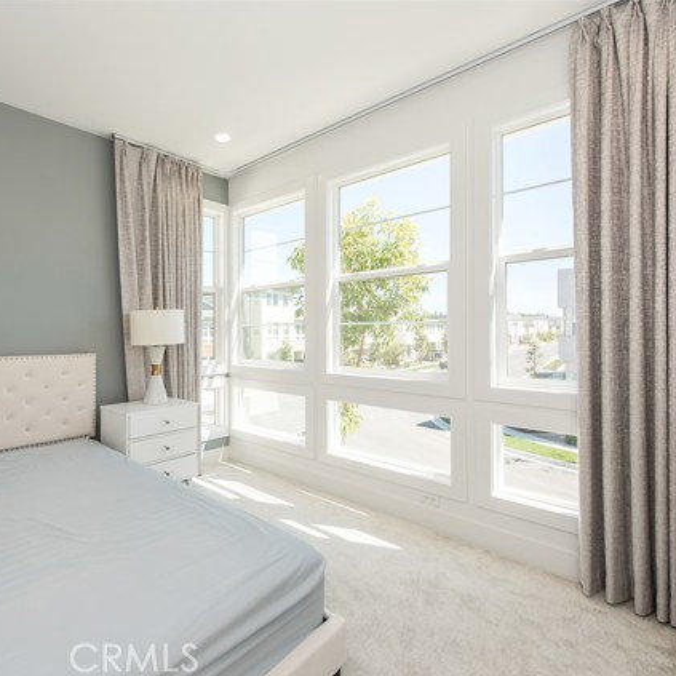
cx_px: 219
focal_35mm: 18
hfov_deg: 77.8
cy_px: 340
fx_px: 398
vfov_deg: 80.7
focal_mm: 14
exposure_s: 1/160
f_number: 6.3
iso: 100
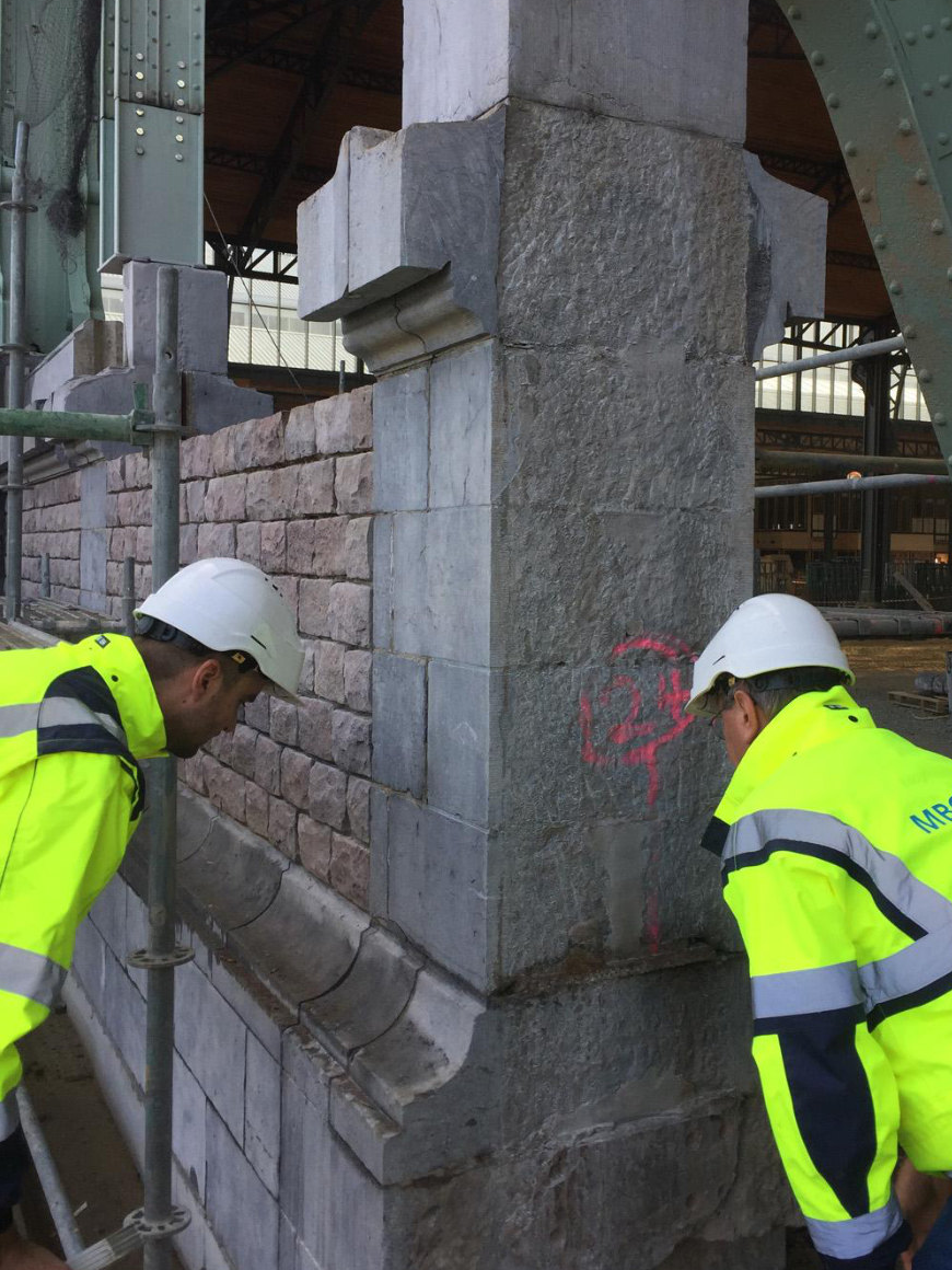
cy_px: 575
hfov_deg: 40.5
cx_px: 573
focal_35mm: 35
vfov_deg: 52.5
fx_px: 1283
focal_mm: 4.2
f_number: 2.2
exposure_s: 1/319
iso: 32
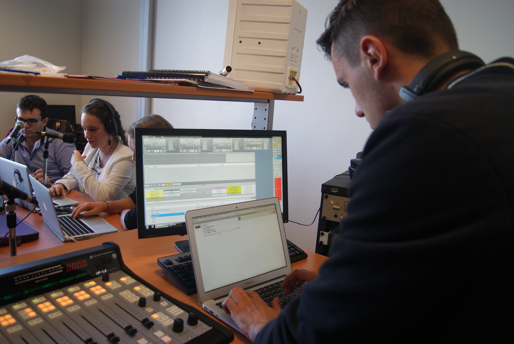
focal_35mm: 30
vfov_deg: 43.7
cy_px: 172
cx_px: 257
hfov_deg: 61.9
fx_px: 429
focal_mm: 20
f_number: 3.5
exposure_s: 1/30
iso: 160
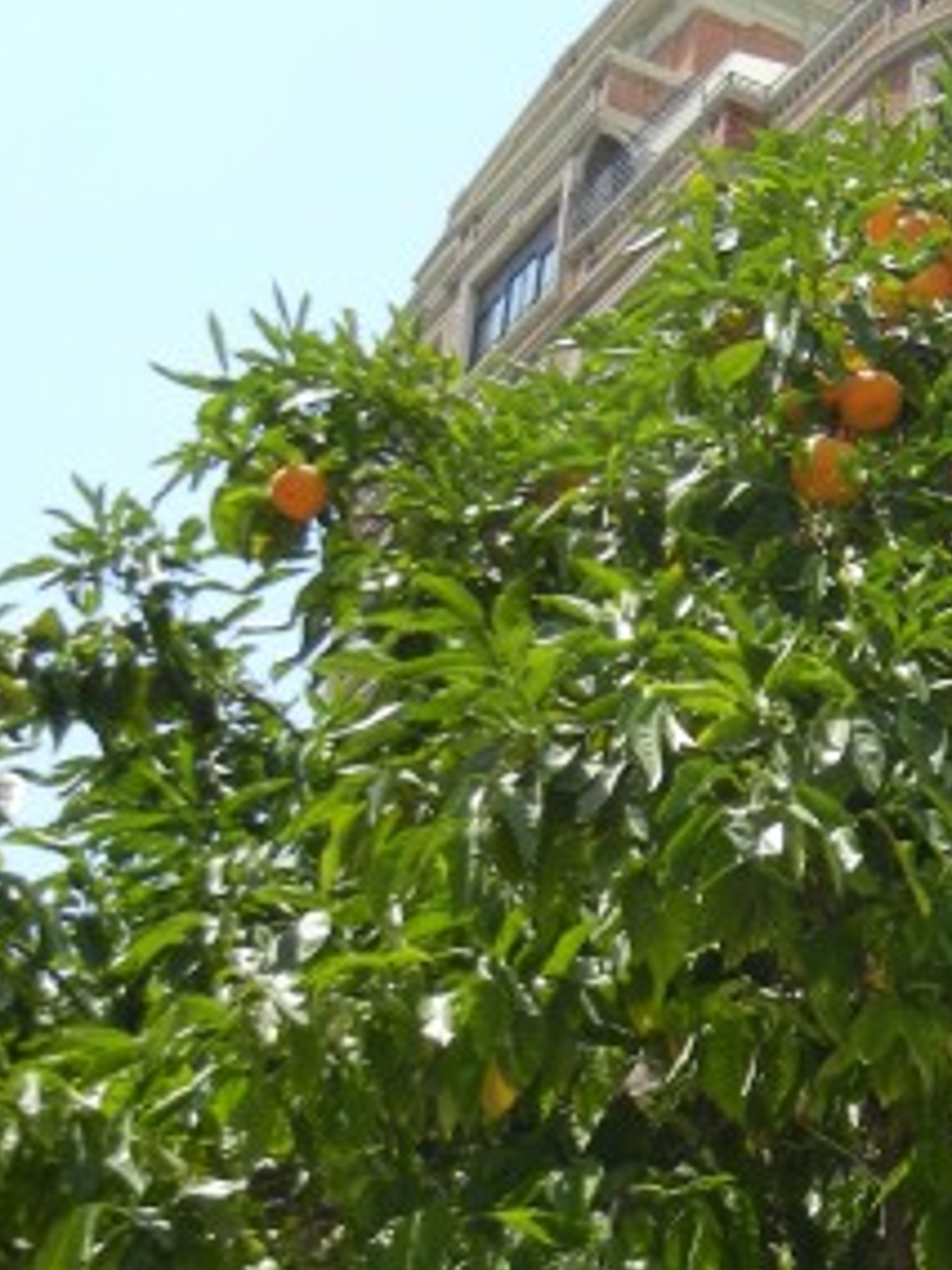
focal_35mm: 81
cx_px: 1113
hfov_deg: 17.4
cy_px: 774
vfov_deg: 24.1
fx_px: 2970
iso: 160
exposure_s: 1/247
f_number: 7
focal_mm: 5.4
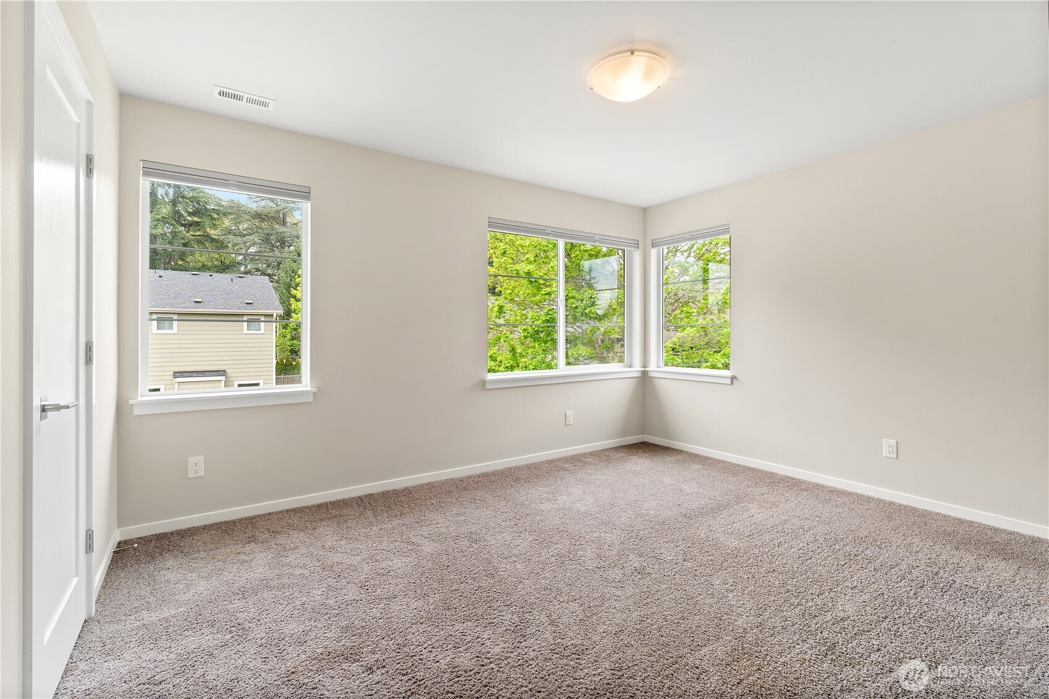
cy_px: 350
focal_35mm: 16
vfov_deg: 73.7
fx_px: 466
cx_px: 524
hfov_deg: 96.7
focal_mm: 16
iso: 100
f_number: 8
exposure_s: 1/15
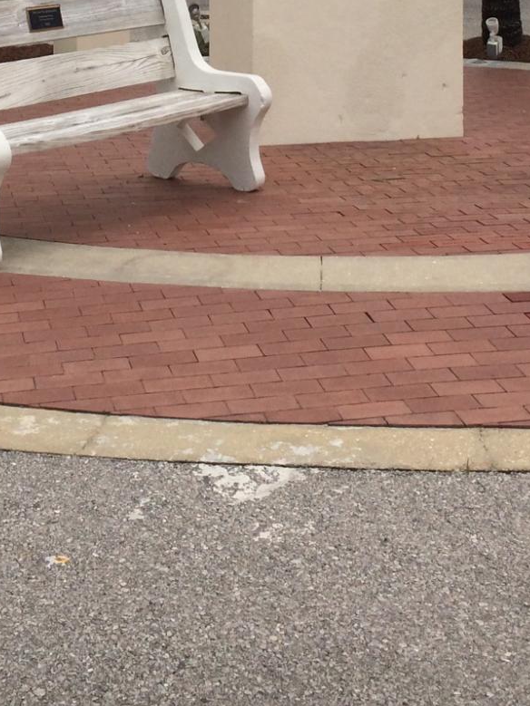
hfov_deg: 19.1
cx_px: 205
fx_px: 1572
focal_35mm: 77
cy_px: -97
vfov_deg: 23.6
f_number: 2.2
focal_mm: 4.12
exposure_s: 1/3425
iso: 40
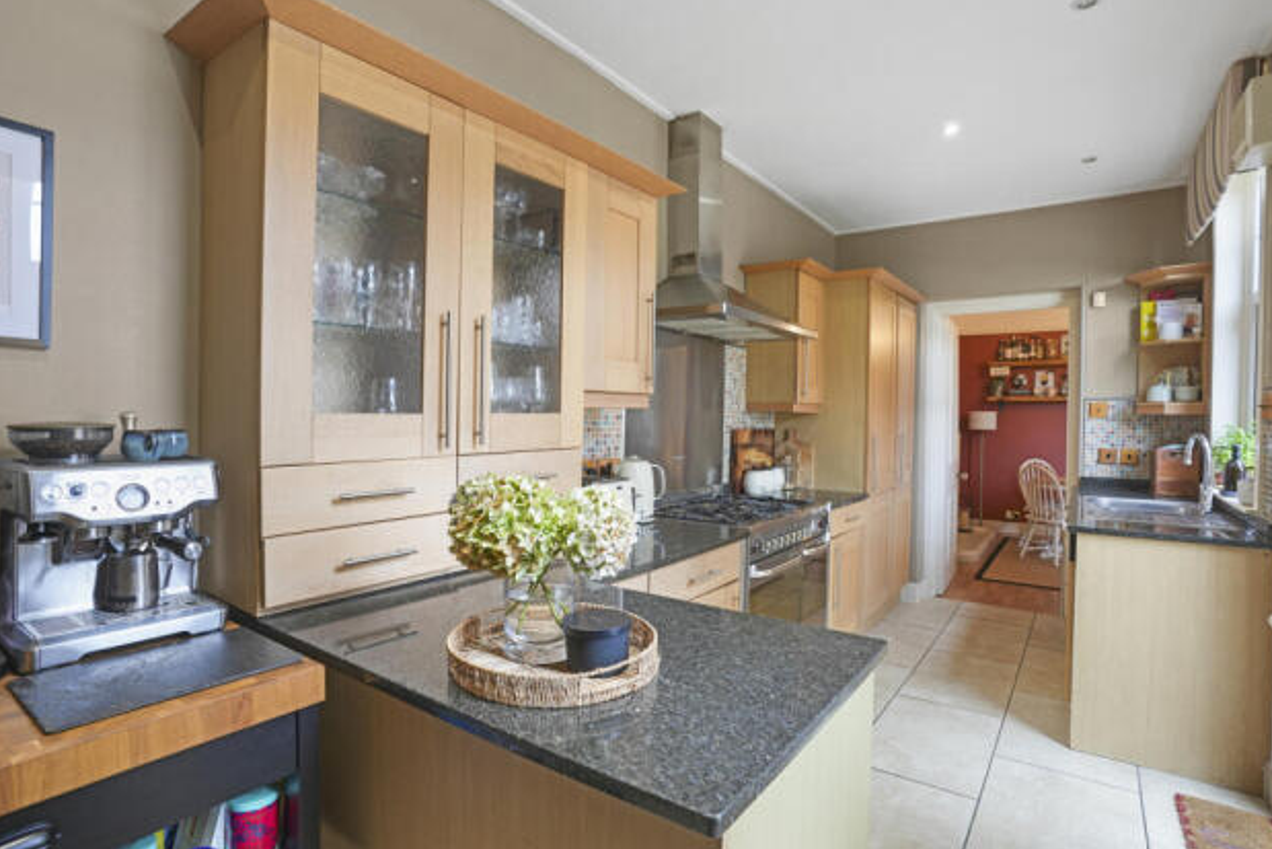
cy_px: 427
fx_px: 636
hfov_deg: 90.0
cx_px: 620
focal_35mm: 18
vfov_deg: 67.4
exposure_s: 1/1.25
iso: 250
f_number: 7.1
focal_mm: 17
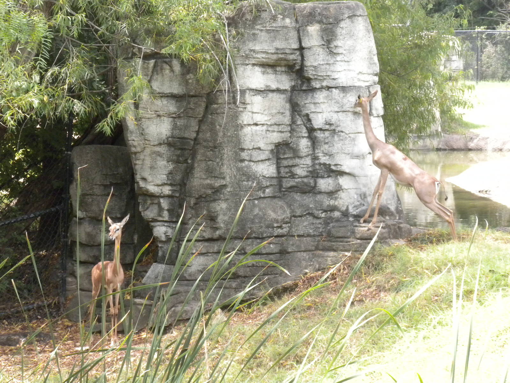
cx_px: 255
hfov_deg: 16.6
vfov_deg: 12.5
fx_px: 1753
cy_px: 192
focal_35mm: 119
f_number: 5.1
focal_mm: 21
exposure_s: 1/332
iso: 400
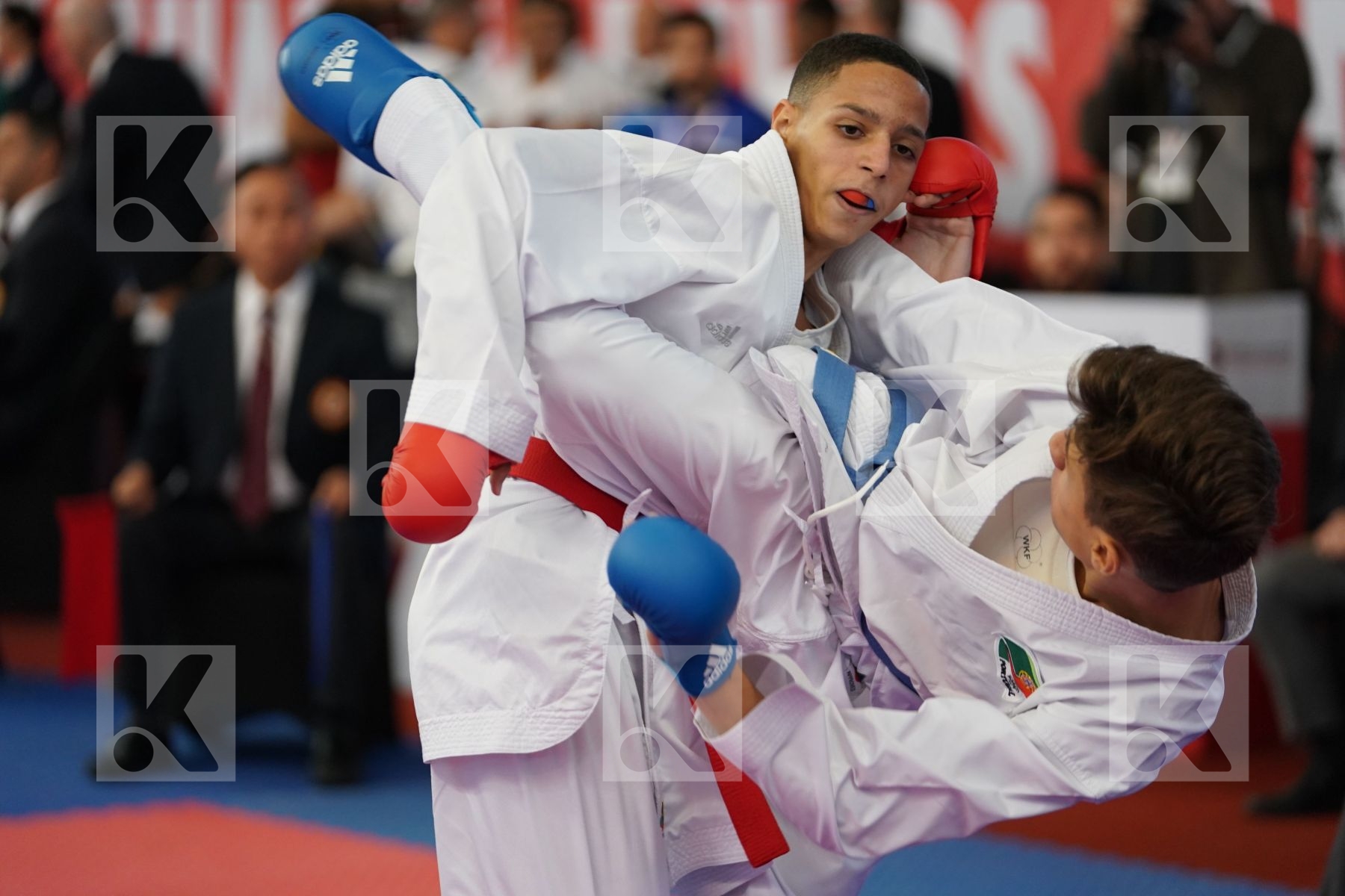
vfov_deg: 8.8
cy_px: 448
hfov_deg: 13.2
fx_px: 5828
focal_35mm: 156
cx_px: 672
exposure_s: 1/1000
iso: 2000
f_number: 2.8
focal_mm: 156
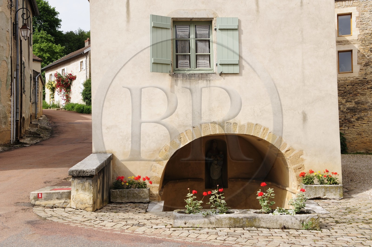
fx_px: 496
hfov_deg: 41.1
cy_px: 124
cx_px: 186
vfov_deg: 28.0
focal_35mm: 48
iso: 200
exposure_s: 1/125
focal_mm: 48
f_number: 14
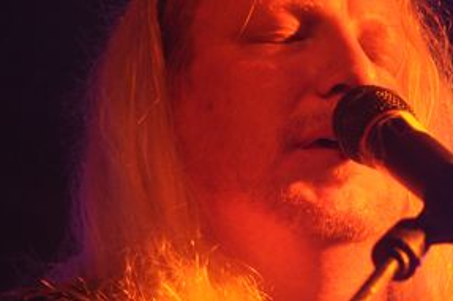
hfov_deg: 6.8
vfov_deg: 4.6
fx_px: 3785
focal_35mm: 301
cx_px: 275
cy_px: 184
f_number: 4
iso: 800
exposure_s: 1/60
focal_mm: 90
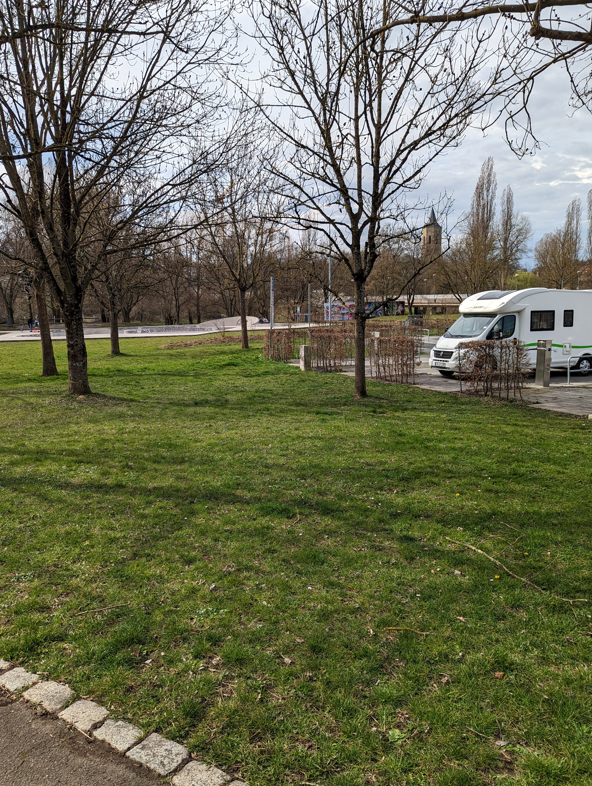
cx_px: 290
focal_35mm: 27
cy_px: 379
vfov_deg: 65.2
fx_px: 614
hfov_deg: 51.5
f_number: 1.85
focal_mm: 6.81
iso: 42
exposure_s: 1/2058
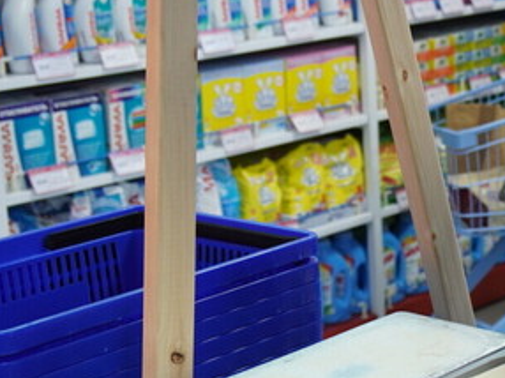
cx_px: 484
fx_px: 1501
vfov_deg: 14.3
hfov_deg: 18.7
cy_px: 231
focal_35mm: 103
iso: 1250
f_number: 4
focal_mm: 34
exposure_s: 1/160
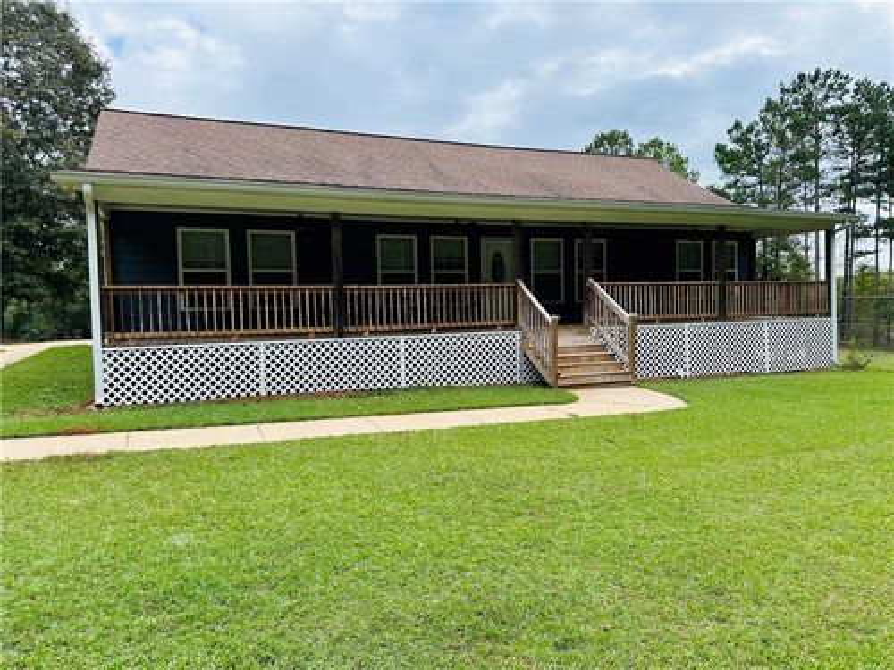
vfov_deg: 56.8
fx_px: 620
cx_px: 447
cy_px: 335
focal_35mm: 24
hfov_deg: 71.6
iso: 80
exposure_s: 1/1639
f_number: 1.78
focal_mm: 6.86
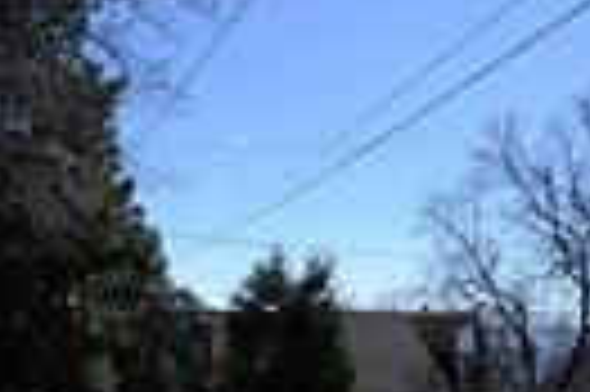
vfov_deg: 30.5
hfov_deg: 44.6
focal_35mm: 41
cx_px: 101
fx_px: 671
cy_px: 383
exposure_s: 1/320
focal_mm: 14
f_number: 9
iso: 160
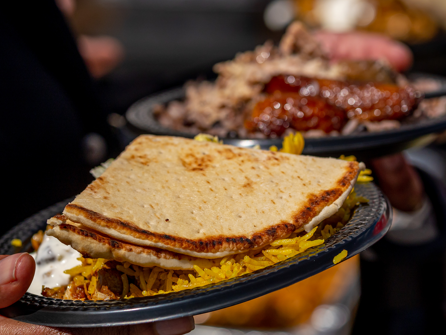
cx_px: 229
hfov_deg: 12.3
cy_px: 169
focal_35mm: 161
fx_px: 2074
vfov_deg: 9.2
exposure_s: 1/5000
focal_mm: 56
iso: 200
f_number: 2.8
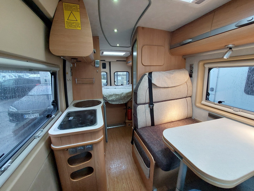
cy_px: 96
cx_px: 127
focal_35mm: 13
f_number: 2.2
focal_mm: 1.74
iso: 400
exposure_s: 1/25
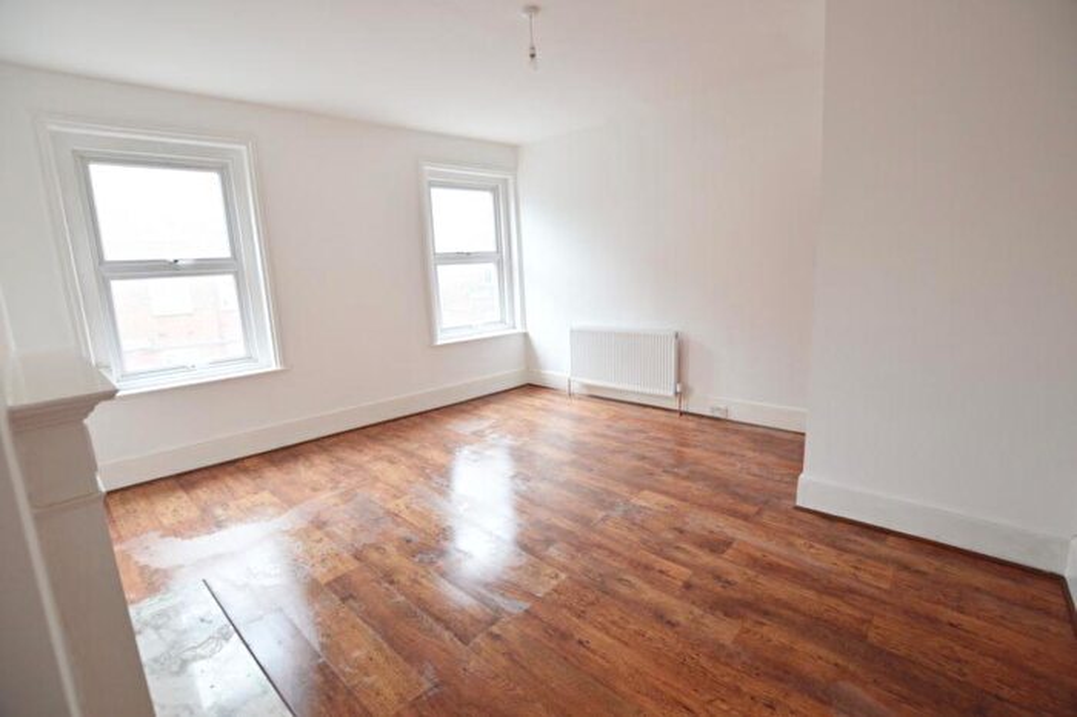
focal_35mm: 15
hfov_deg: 100.4
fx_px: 449
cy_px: 358
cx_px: 538
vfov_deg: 77.3
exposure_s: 1/60
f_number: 3.5
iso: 400
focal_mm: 10
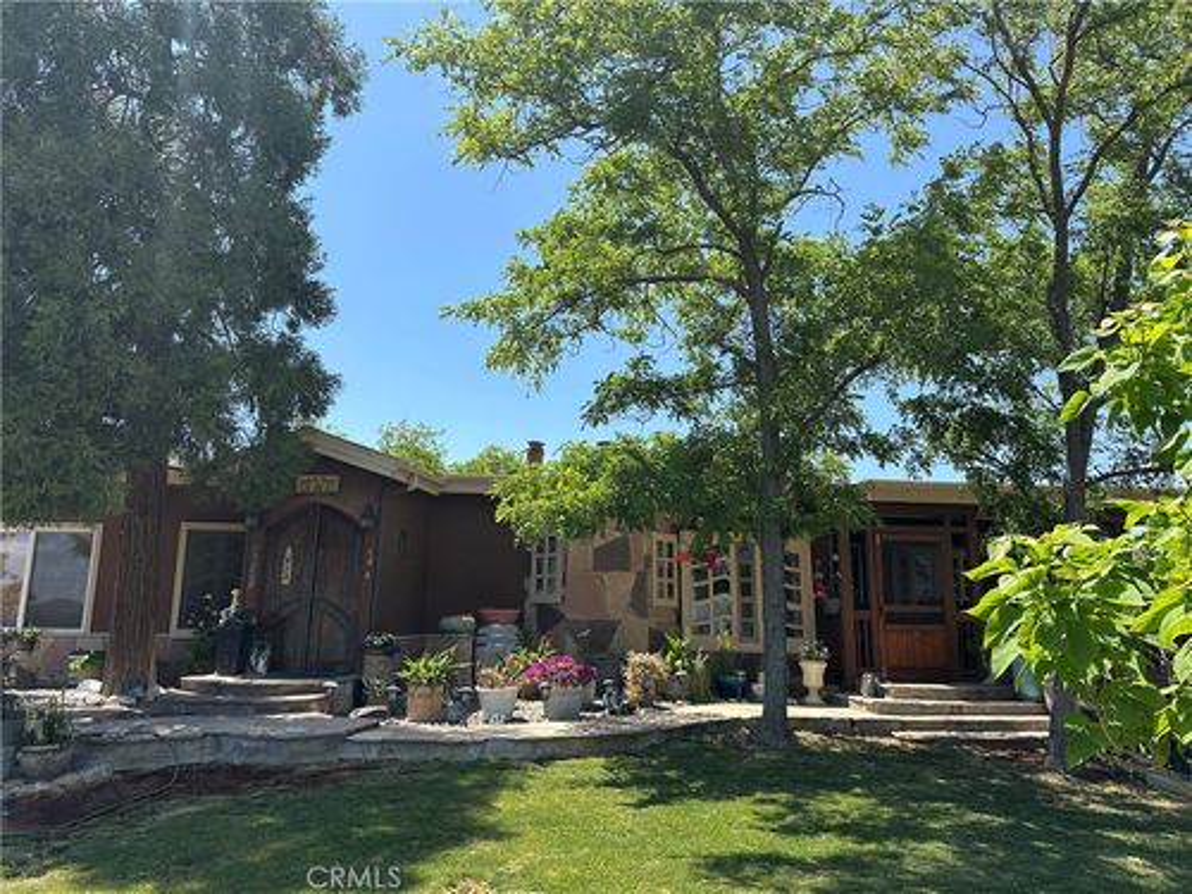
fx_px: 826
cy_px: 447
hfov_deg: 71.6
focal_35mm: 24
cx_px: 596
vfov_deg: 56.8
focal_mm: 6.86
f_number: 1.78
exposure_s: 1/2469
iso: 80
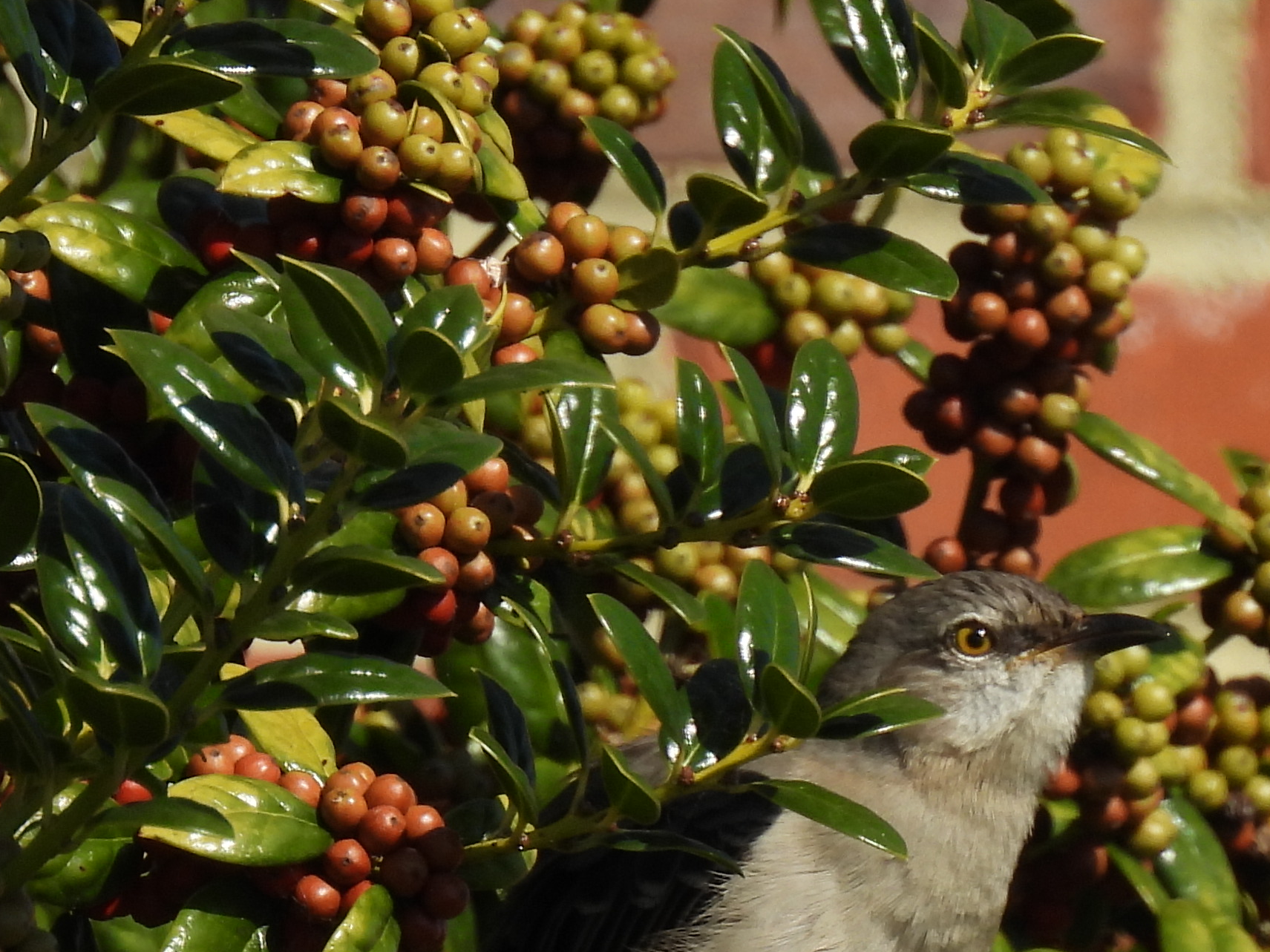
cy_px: 1126
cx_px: 909
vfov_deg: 0.5
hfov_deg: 0.7
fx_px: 108700
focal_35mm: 2963
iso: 100
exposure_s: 1/640
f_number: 5.6
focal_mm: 196
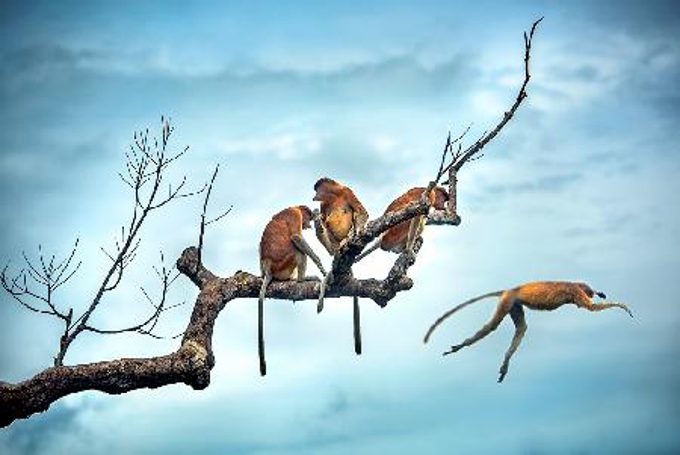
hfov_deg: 15.8
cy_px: 228
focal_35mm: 130
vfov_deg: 10.6
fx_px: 2458
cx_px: 340
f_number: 3.5
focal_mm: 130
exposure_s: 1/2000
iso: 72
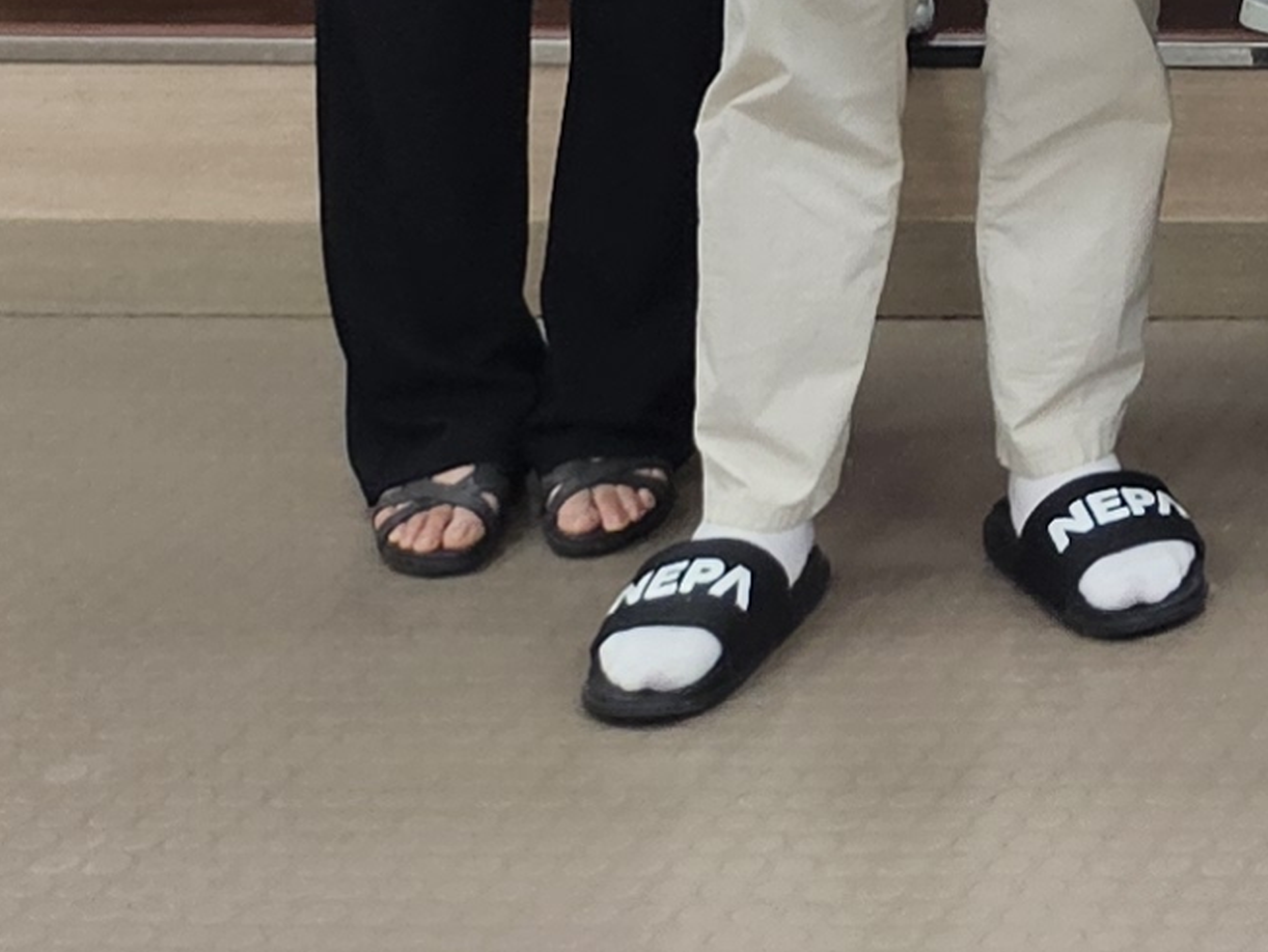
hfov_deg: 11.9
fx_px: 5129
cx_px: 2881
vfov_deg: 8.7
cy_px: -1916
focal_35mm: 140
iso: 125
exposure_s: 1/120
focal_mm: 5.4
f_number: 1.8
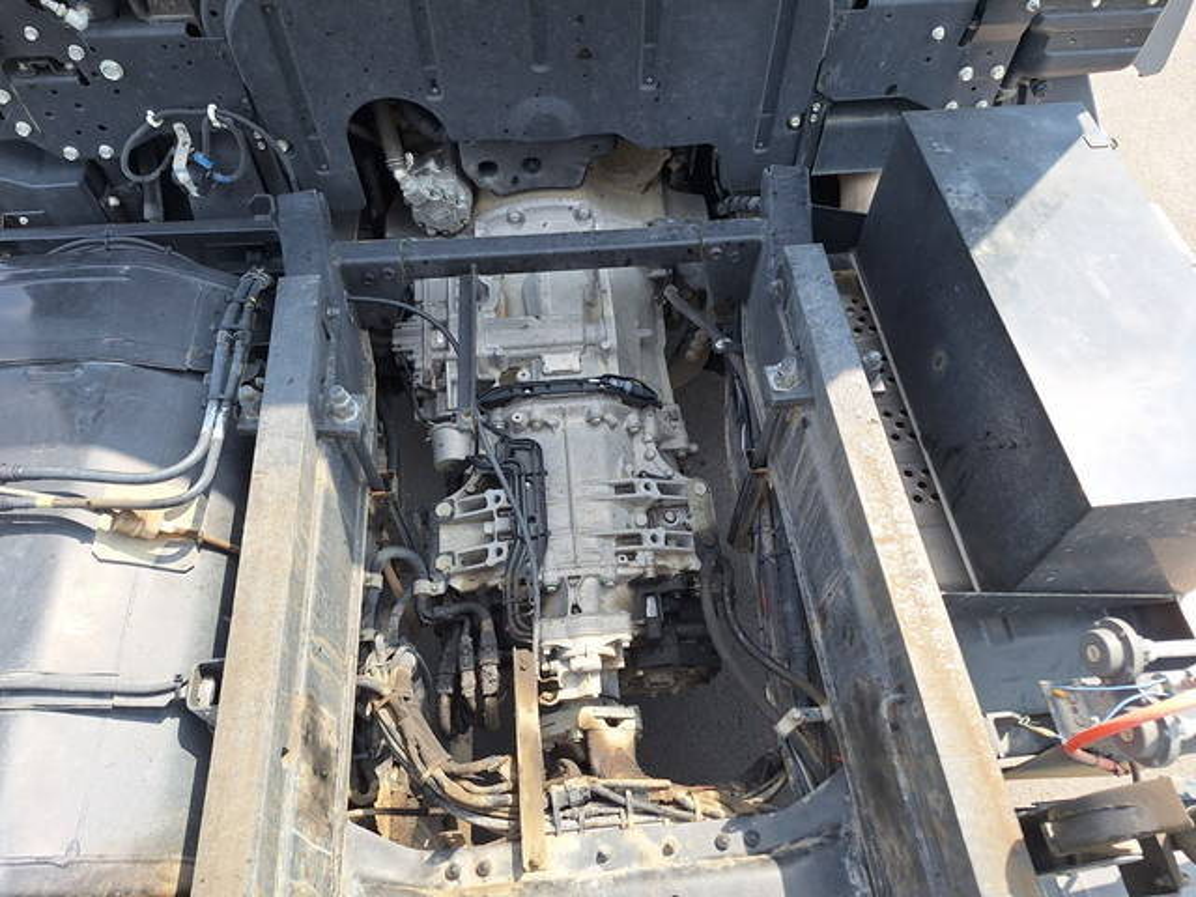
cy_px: 448
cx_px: 598
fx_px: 795
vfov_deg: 58.9
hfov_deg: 73.9
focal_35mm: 23
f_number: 1.8
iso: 40
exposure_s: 1/737
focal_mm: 5.54
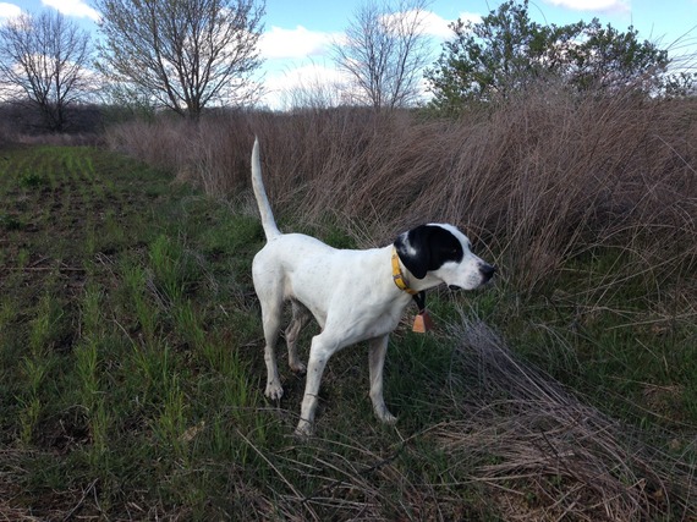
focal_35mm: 33
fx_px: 664
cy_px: 261
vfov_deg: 42.9
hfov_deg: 55.4
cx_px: 348
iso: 50
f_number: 2.4
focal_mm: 4.12
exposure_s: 1/645
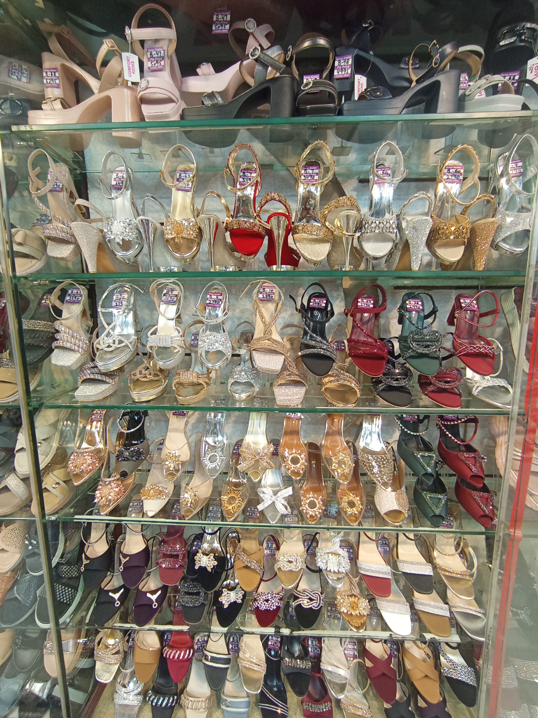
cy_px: 359
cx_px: 269
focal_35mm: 16
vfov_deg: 94.5
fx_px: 332
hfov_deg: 78.1
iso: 138
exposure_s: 1/50
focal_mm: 1.65
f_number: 2.2
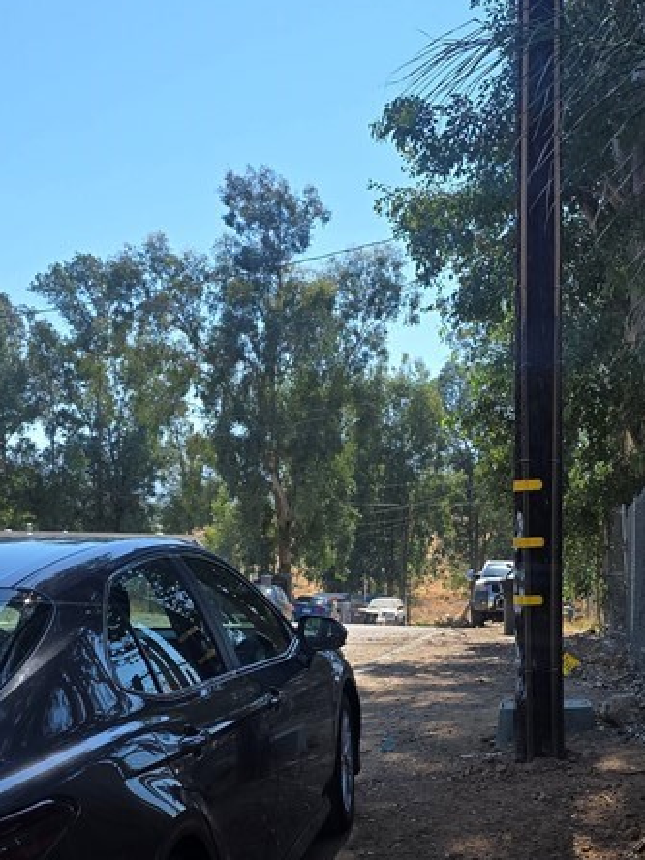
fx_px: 1317
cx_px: 401
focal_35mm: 53
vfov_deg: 35.7
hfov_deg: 27.4
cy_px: 597
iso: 12
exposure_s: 1/556
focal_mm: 6.3
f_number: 1.7
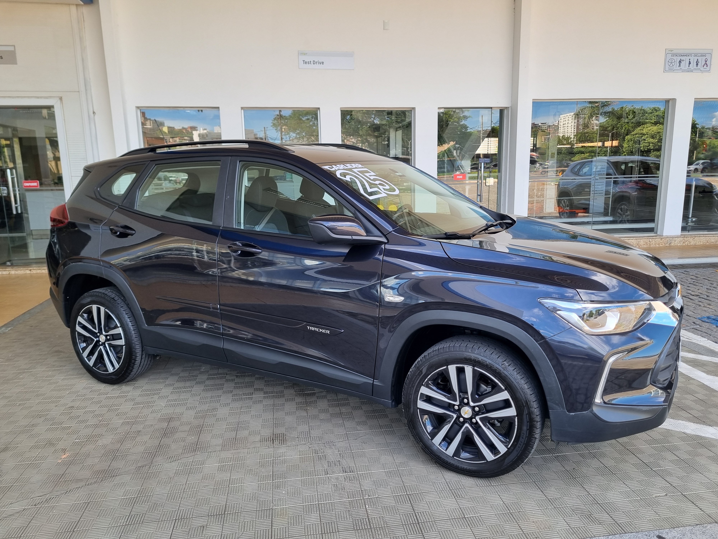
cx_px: 359
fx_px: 539
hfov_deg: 67.3
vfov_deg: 53.1
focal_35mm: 26
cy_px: 270
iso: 50
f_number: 1.8
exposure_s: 1/269
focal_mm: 5.4
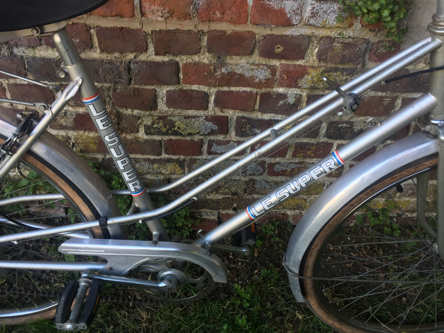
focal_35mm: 29
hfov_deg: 61.7
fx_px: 372
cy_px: 166
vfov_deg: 48.2
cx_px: 222
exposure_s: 1/100
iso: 50
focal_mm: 4.15
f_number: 2.2
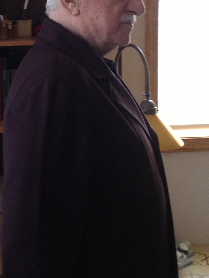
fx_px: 668
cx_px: 34
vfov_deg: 23.1
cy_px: 42
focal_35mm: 83
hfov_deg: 17.6
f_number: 2.4
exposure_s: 1/20
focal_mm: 4.28
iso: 160
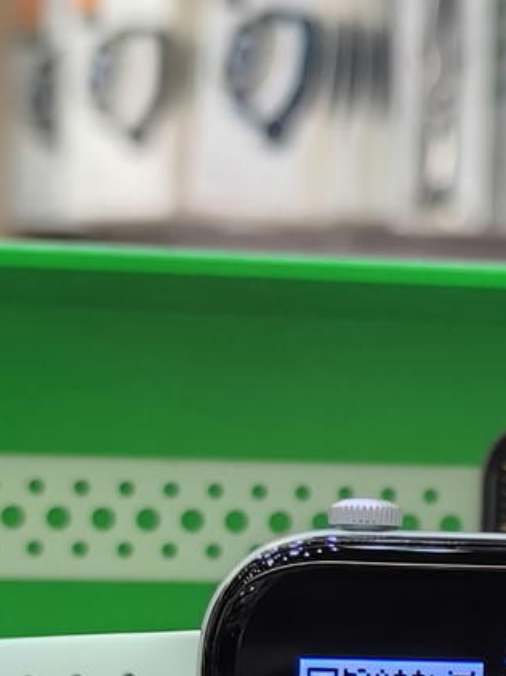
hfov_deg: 12.5
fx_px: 2283
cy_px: 489
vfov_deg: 16.8
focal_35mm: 117
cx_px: 484
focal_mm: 6.14
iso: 500
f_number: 1.65
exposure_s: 1/100
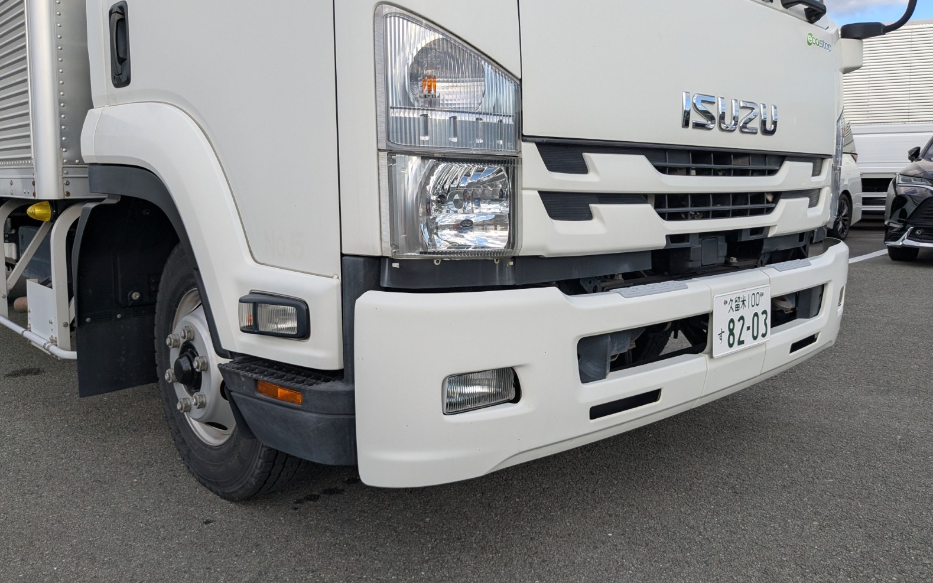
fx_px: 737
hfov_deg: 64.6
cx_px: 471
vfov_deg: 43.0
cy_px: 242
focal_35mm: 29
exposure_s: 1/1462
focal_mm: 4.38
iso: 56
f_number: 1.73
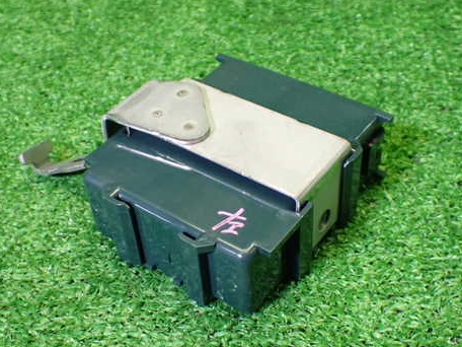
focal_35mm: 50
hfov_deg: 38.2
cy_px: 201
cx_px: 226
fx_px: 667
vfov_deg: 29.1
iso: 800
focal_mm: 6.83
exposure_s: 1/160
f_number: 2.7
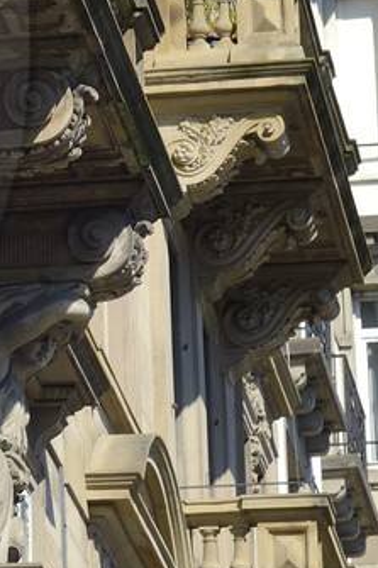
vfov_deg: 6.9
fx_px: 4666
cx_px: -495
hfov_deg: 4.5
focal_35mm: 296
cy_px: 46
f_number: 10
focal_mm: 62
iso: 200
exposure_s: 1/320
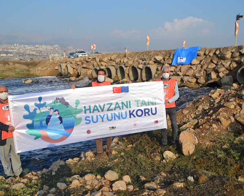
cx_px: 121
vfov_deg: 25.0
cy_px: 88
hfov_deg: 30.9
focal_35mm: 61
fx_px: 441
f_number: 9
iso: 100
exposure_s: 1/320
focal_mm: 32
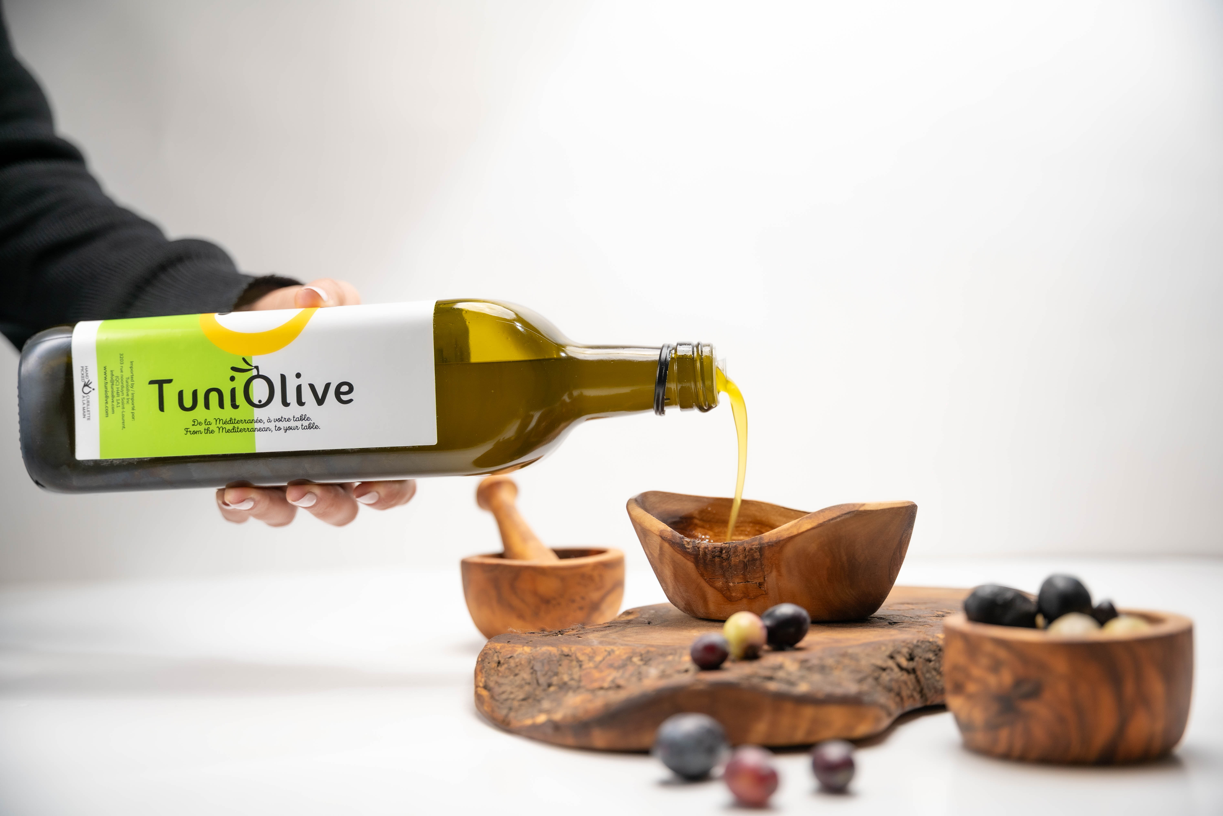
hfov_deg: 42.3
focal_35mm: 46
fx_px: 1580
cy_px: 408
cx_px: 612
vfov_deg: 28.9
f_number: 2.8
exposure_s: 1/250
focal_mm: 46.5
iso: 160
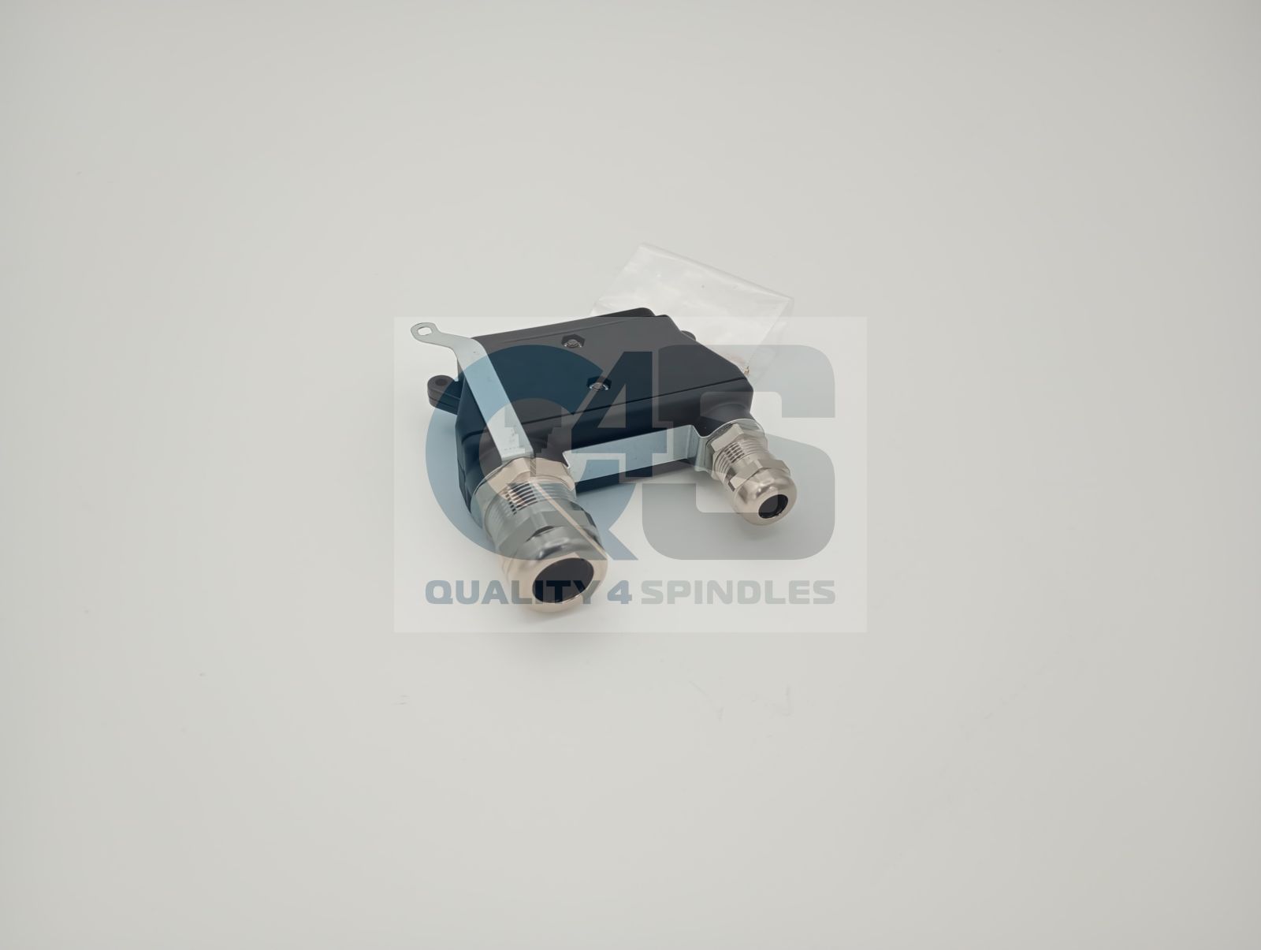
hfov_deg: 63.4
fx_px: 1022
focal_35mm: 28
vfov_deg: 49.9
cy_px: 475
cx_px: 630
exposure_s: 1/100
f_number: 1.8
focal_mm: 4.27
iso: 273
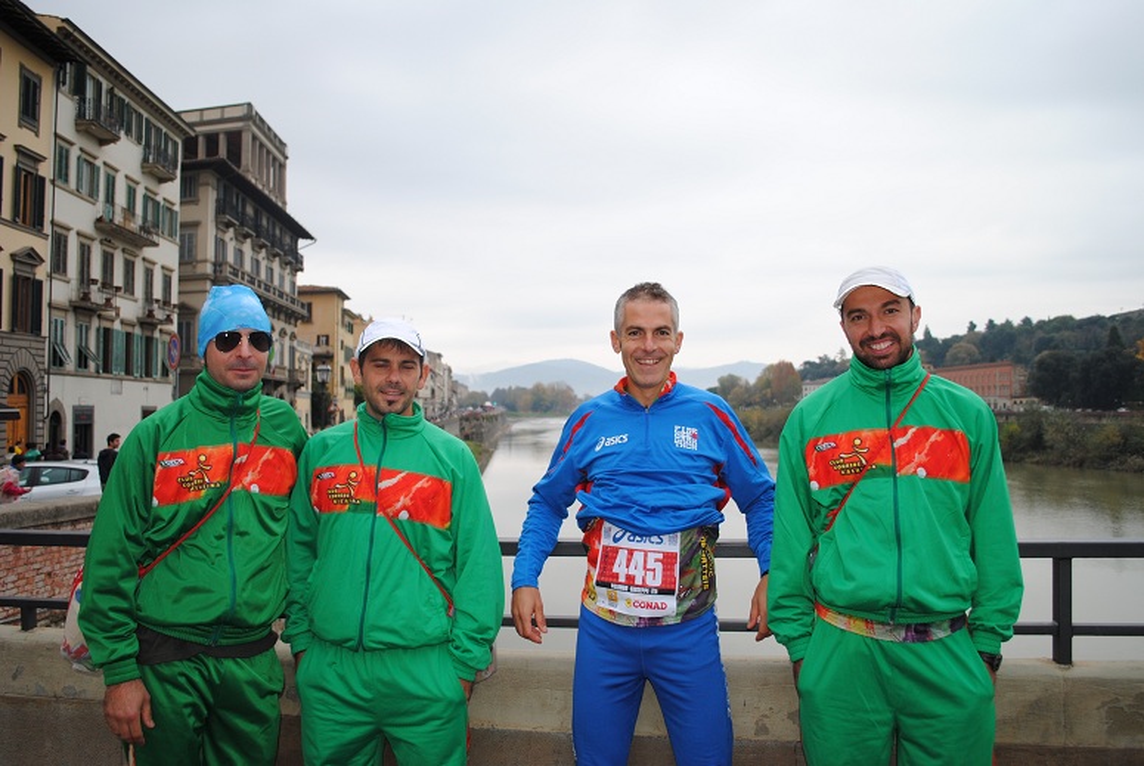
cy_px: 383
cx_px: 572
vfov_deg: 43.7
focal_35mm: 30
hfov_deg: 61.9
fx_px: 955
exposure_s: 1/60
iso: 200
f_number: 3.8
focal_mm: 20
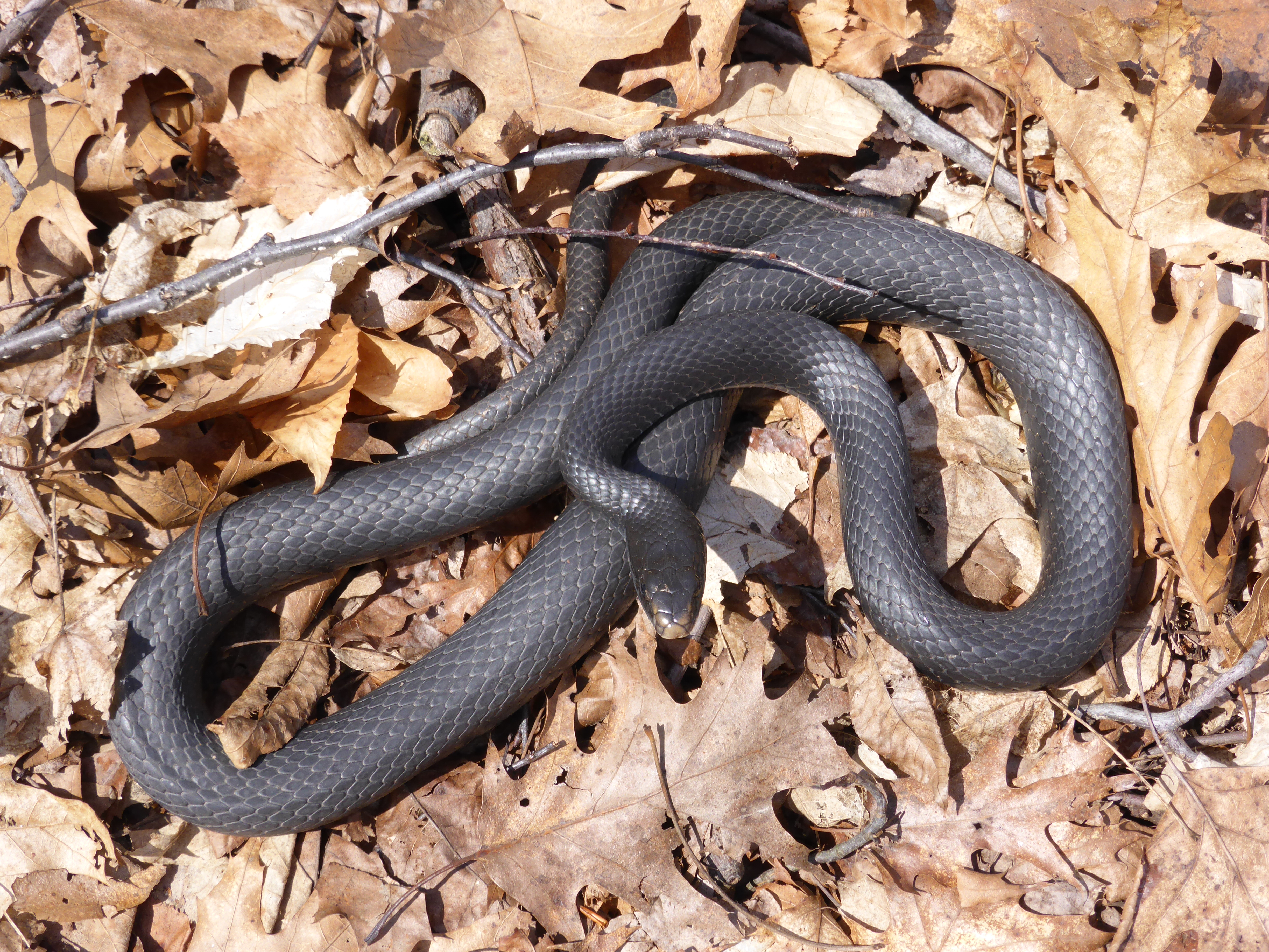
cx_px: 634
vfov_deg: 23.7
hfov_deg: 31.2
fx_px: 2273
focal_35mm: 62
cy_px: 476
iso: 100
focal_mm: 11
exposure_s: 1/160
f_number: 4.8
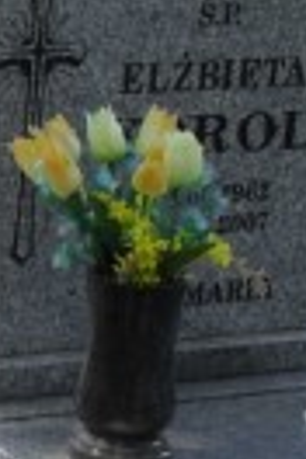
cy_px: 494
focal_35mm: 177
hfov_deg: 7.0
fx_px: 2257
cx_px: -598
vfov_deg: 11.5
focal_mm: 6.3
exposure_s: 1/250
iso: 100
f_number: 3.2
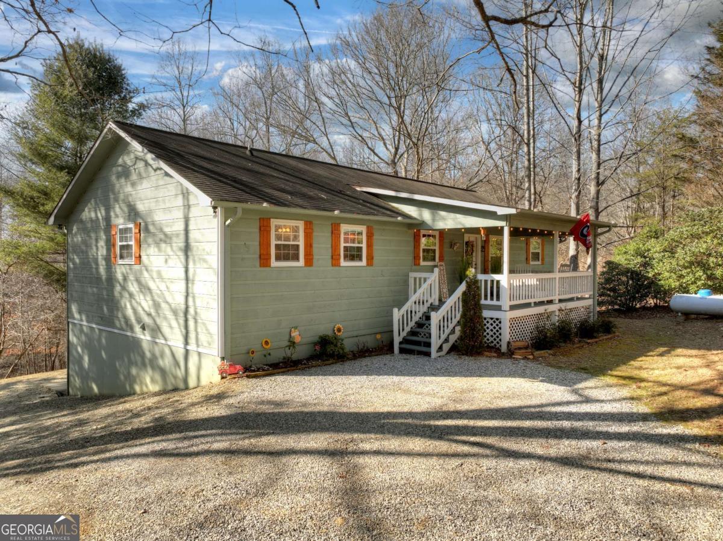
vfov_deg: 56.8
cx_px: 362
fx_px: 501
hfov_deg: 71.6
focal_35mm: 24
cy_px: 270
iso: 100
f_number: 2.8
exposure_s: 1/1000
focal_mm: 12.3
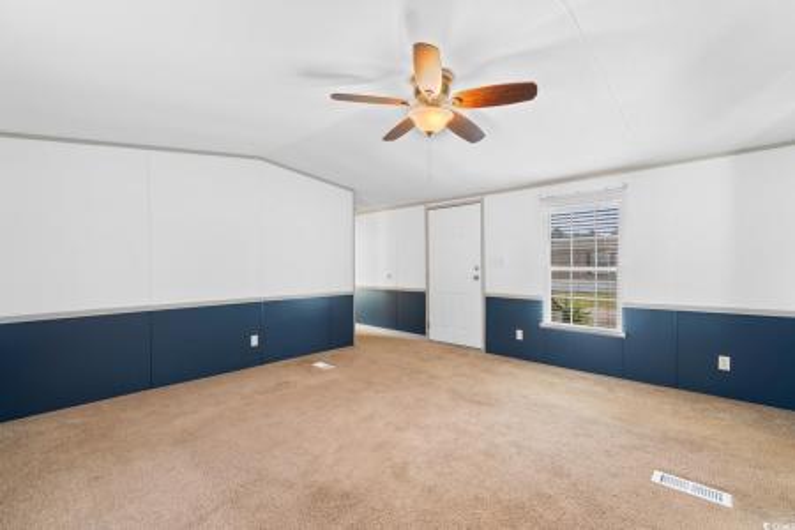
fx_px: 331
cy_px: 265
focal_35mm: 15
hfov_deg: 100.4
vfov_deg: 77.3
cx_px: 398
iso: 100
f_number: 5.6
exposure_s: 2
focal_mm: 10
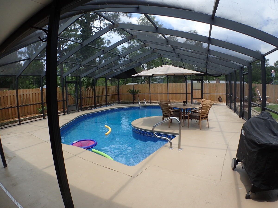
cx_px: 139
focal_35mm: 25
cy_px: 104
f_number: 2.8
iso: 100
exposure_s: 1/400
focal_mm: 4.5
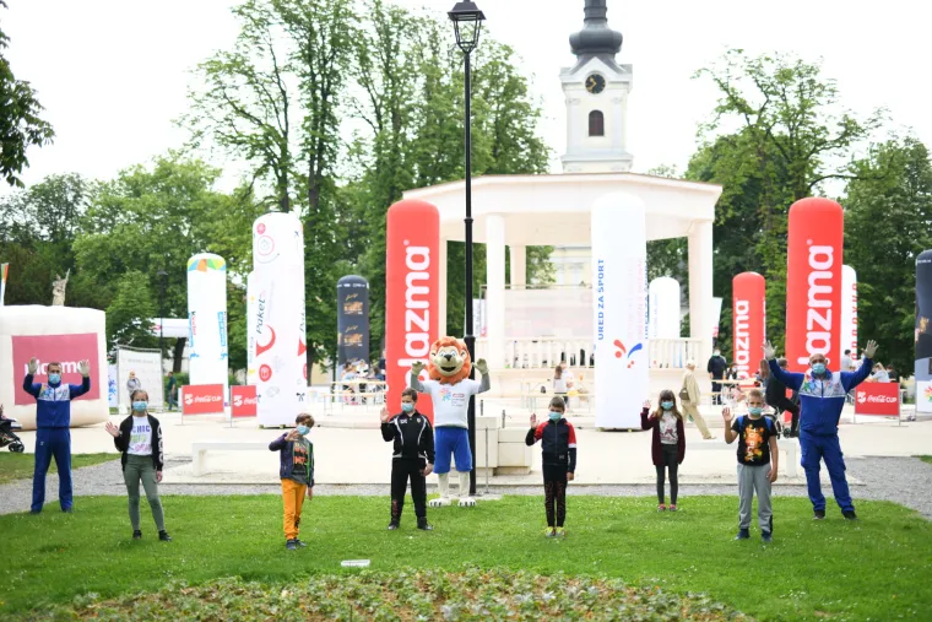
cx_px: 466
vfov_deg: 27.0
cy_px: 311
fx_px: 1295
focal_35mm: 50
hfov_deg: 39.6
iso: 125
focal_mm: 50
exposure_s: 1/1600
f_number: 1.8
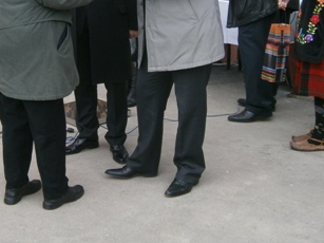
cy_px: 36
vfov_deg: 19.4
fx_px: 702
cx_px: 92
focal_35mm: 75
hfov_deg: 25.8
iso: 80
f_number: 3.1
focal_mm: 6.4
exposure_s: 1/125
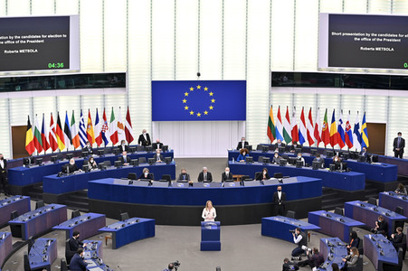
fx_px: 793
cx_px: 204
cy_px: 136
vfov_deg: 19.4
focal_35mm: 70
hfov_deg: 28.9
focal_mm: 70
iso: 1000
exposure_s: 1/320
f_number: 2.8
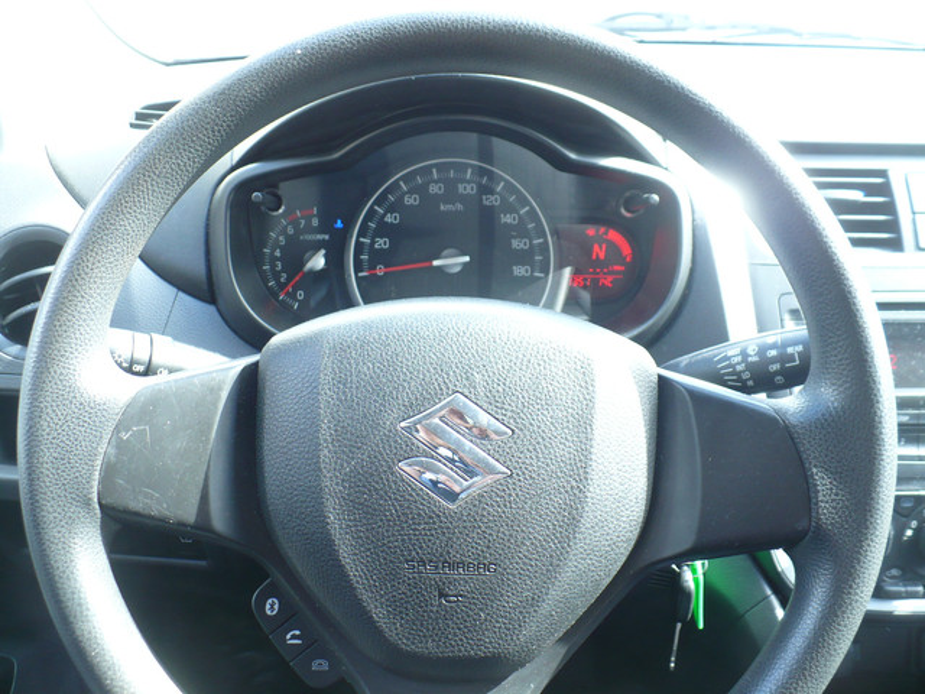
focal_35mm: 37
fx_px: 989
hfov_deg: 50.1
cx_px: 462
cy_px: 347
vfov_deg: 38.7
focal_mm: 6.1
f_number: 2.8
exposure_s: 1/30
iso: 125
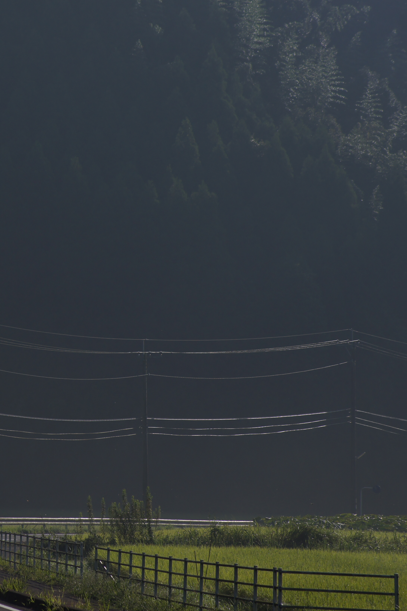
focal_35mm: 305
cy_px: 305
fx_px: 5168
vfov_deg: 6.8
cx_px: -36
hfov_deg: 4.5
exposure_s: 1/800
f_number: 8
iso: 100
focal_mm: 135
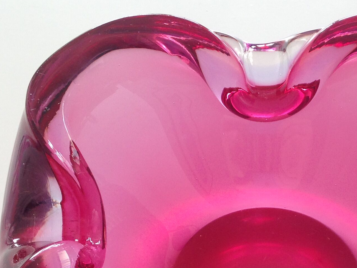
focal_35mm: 84
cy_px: 252
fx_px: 866
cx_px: 269
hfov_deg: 23.0
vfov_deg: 17.3
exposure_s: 1/40
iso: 50
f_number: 2.4
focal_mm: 4.12
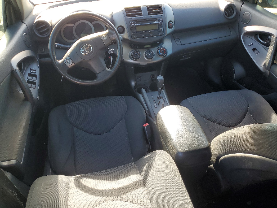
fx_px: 208
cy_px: 104
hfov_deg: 67.3
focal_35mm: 26
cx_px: 138
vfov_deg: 53.1
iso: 50
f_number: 1.5
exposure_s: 1/154
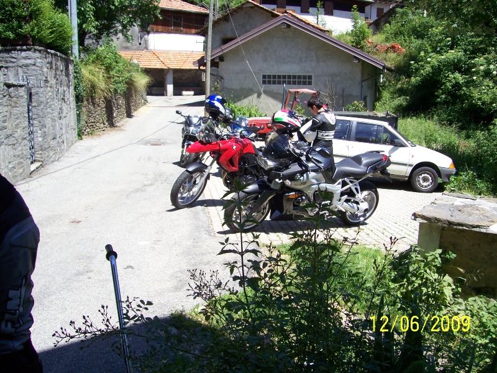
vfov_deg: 41.8
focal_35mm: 34
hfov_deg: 54.0
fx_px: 488
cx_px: 248
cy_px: 186
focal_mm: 5.6
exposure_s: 1/640
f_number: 2.7
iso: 80
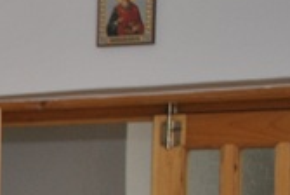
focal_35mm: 210
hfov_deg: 8.8
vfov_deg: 6.4
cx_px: -417
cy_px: 387
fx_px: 1695
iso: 200
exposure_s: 1/30
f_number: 4.2
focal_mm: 26
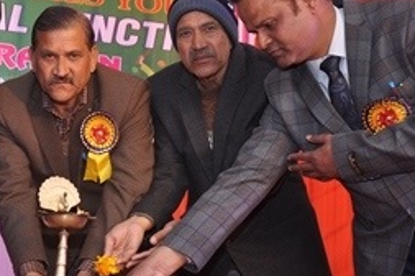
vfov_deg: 16.0
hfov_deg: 23.8
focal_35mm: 85
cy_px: 140
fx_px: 979
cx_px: 123
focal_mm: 32
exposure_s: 1/200
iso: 200
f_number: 5
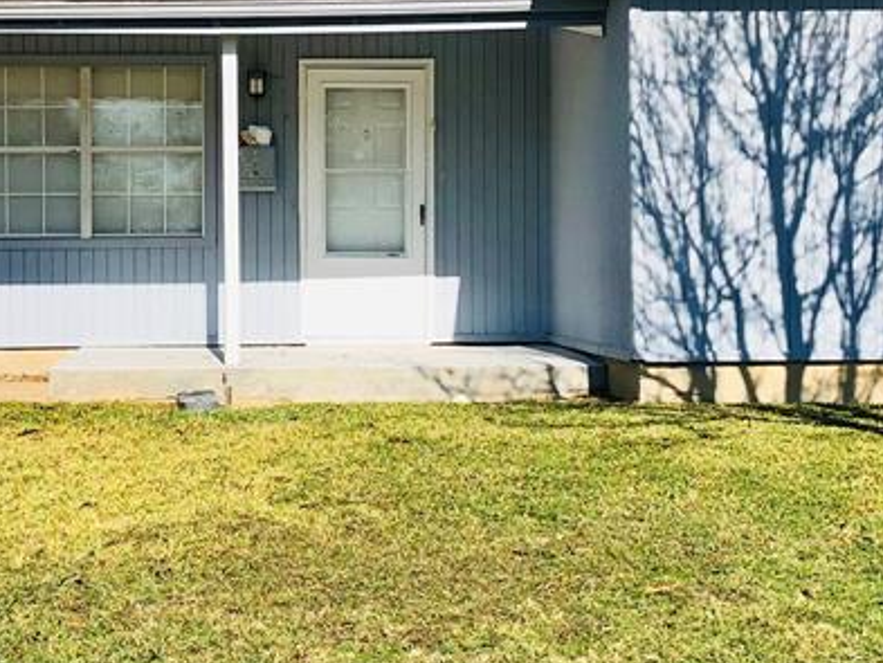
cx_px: 346
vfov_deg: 20.1
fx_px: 1863
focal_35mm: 73
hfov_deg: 26.6
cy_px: 258
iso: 20
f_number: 1.8
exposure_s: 1/2558
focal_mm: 3.99
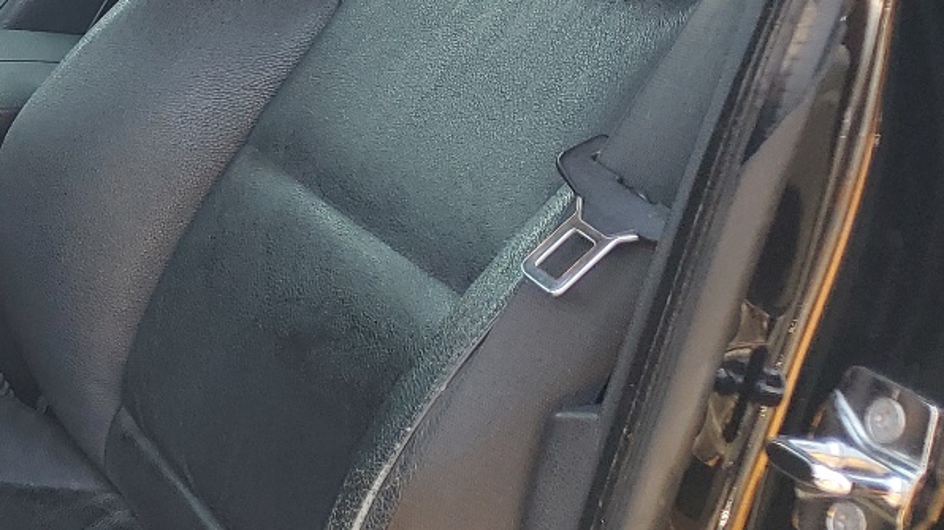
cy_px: 215
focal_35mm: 76
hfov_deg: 24.1
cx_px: -314
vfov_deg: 15.9
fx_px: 1902
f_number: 1.5
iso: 50
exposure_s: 1/182
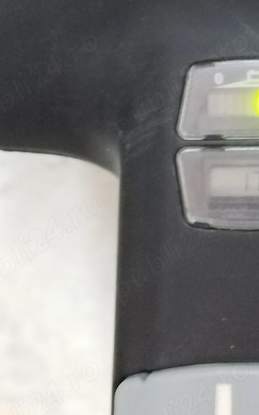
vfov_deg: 35.1
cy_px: 120
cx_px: 255
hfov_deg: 22.0
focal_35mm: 57
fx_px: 644
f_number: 1.8
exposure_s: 1/11.1
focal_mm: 6.24
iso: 5545
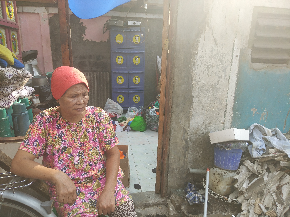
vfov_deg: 58.8
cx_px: 145
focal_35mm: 23
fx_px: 193
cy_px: 108
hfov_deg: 73.9
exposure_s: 1/147
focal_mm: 4.06
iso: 100
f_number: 2
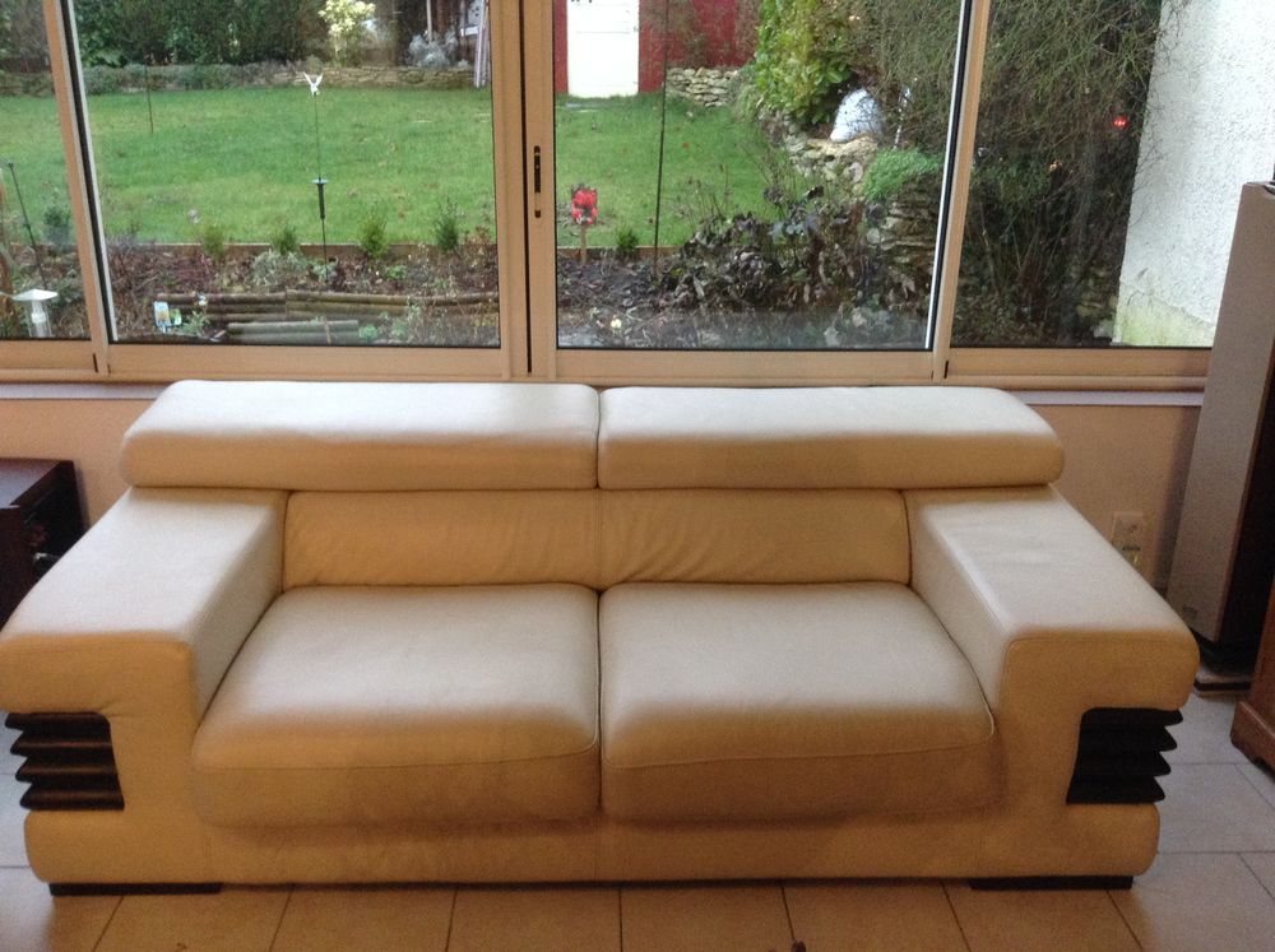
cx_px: 638
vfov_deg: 42.8
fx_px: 1214
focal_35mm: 33
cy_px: 476
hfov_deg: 55.4
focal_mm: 3.3
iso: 160
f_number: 2.4
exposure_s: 1/24
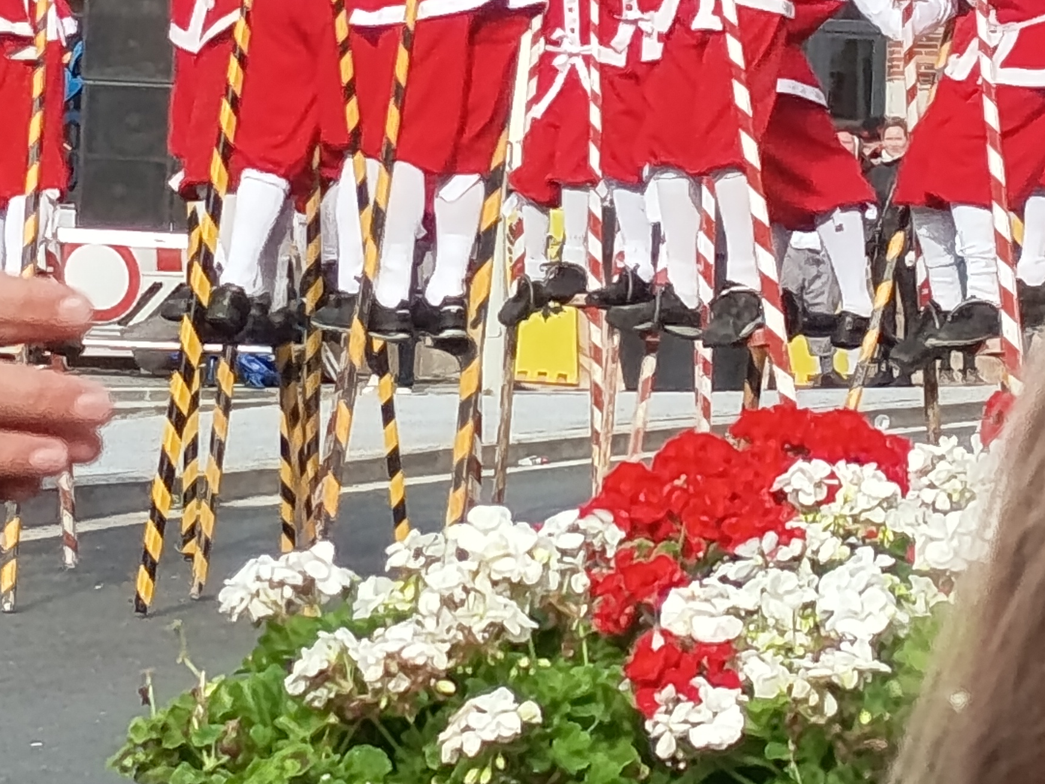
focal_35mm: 266
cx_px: 424
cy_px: 61
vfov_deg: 5.6
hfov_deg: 7.4
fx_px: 8030
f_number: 1.7
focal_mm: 5.27
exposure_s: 1/287
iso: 50
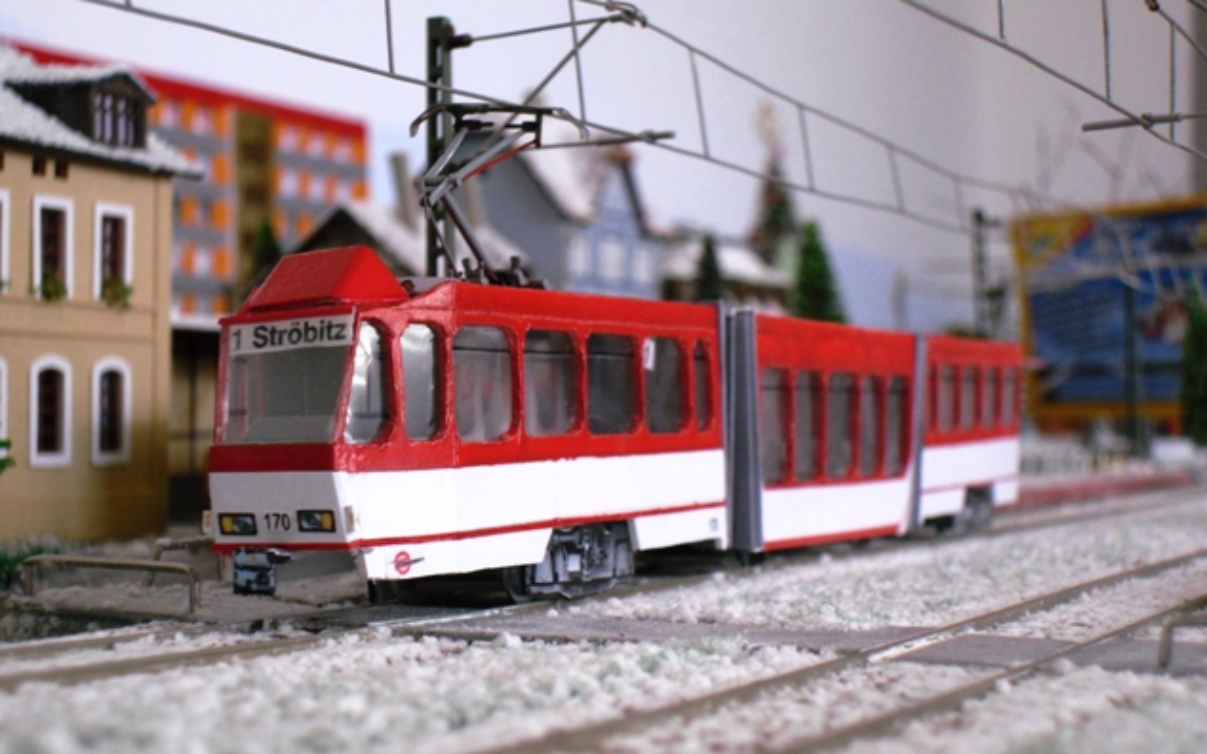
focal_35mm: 77
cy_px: 398
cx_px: 607
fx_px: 2532
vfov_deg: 16.9
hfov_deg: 26.8
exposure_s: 1/21
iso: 400
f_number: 4.6
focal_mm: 13.5
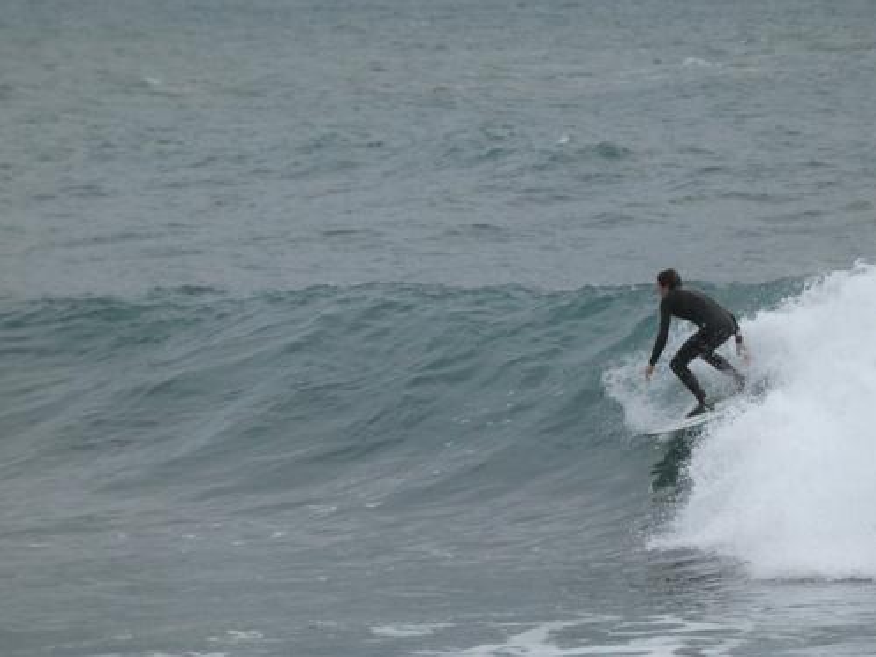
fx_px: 6580
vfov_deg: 5.7
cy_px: 329
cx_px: 440
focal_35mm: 260
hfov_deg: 7.6
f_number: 5.5
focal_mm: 46.2
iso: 1000
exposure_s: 1/500
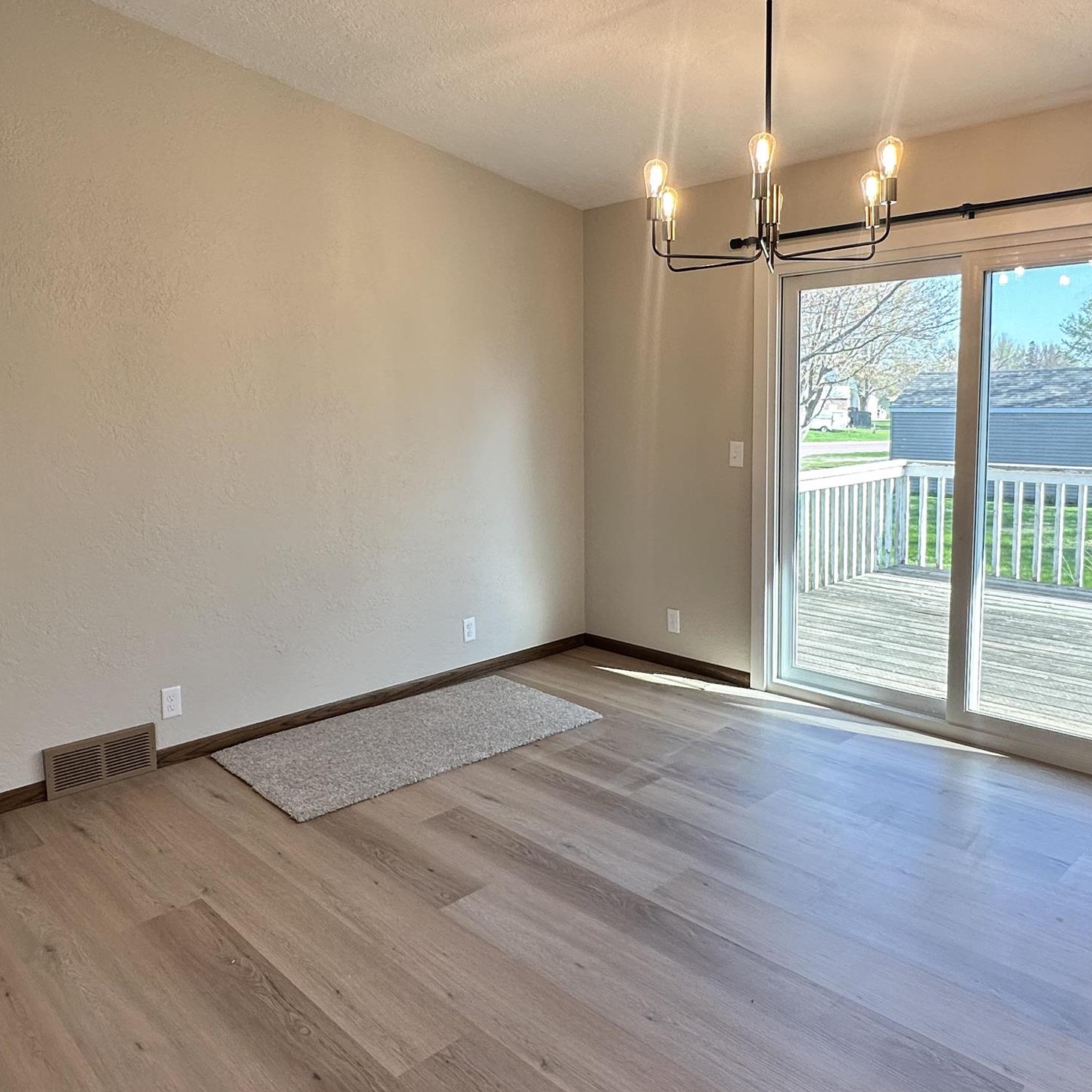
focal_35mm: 26
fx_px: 928
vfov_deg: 60.8
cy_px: 485
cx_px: 529
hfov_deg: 60.9
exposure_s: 1/120
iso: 50
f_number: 2.2
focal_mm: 2.22
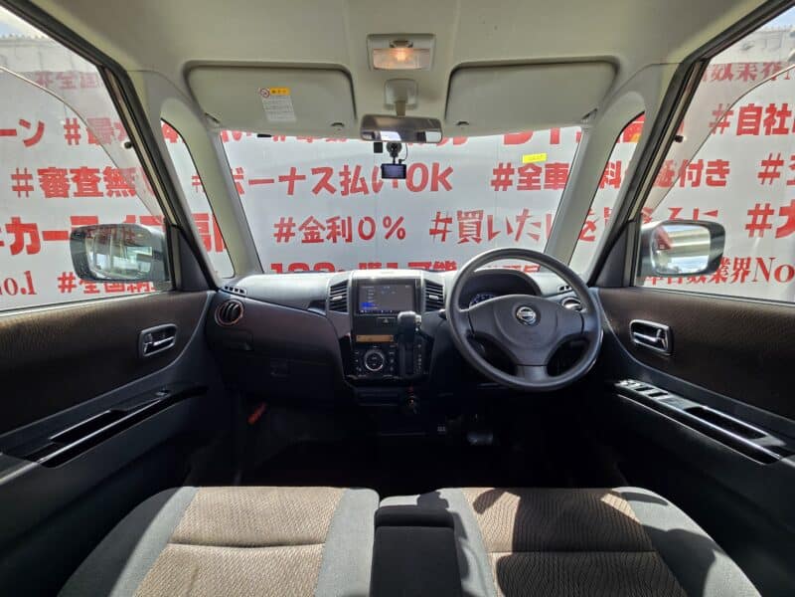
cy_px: 298
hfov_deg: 106.2
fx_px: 299
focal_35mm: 13
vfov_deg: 89.9
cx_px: 398
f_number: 2.2
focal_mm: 2.2
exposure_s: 1/184
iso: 50
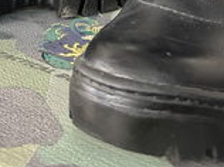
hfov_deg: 22.2
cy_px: -138
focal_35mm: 88
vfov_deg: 14.6
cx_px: 81
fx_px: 569
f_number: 1.5
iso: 500
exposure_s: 1/33
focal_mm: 5.7
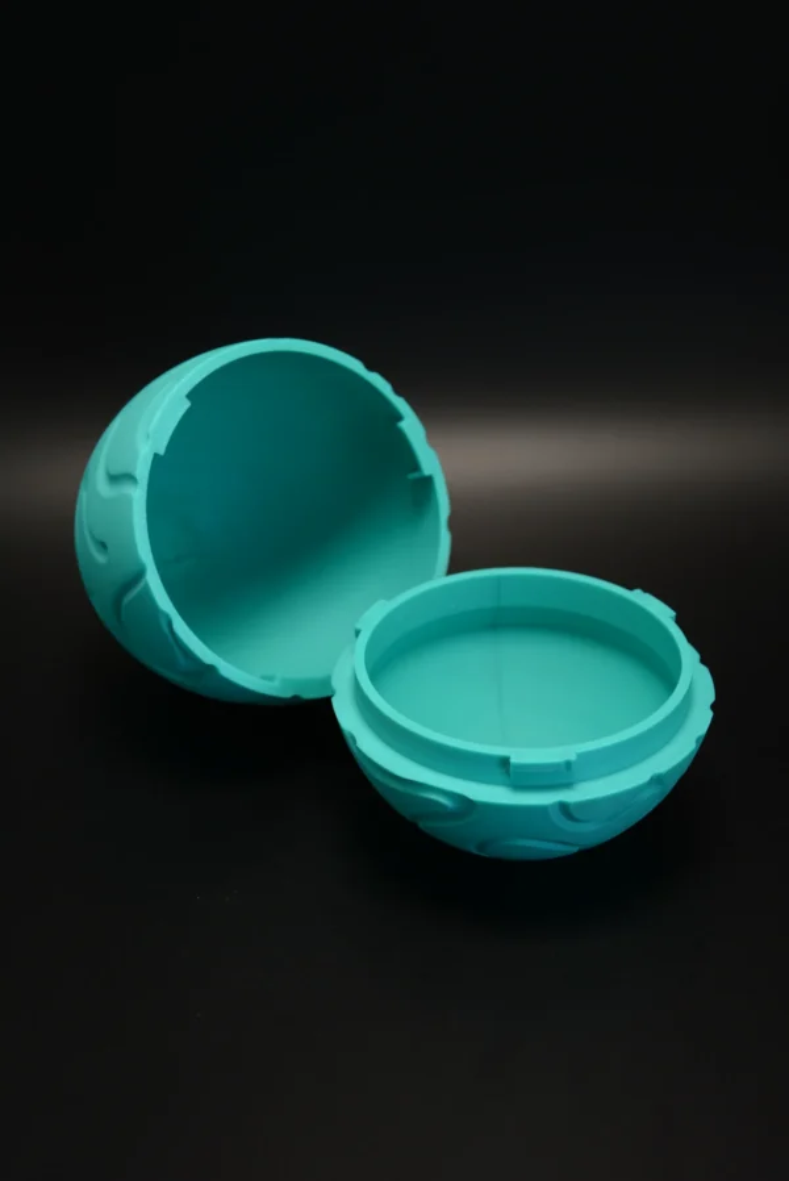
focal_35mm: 51
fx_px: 1674
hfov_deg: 26.5
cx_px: 394
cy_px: 590
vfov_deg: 38.9
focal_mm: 34
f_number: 4.2
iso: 500
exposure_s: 1/60
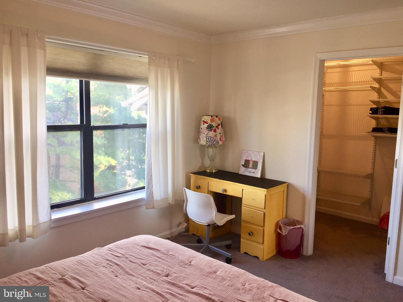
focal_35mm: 29
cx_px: 202
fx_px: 338
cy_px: 151
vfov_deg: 48.2
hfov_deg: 61.7
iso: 40
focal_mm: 4.15
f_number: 2.2
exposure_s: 1/60
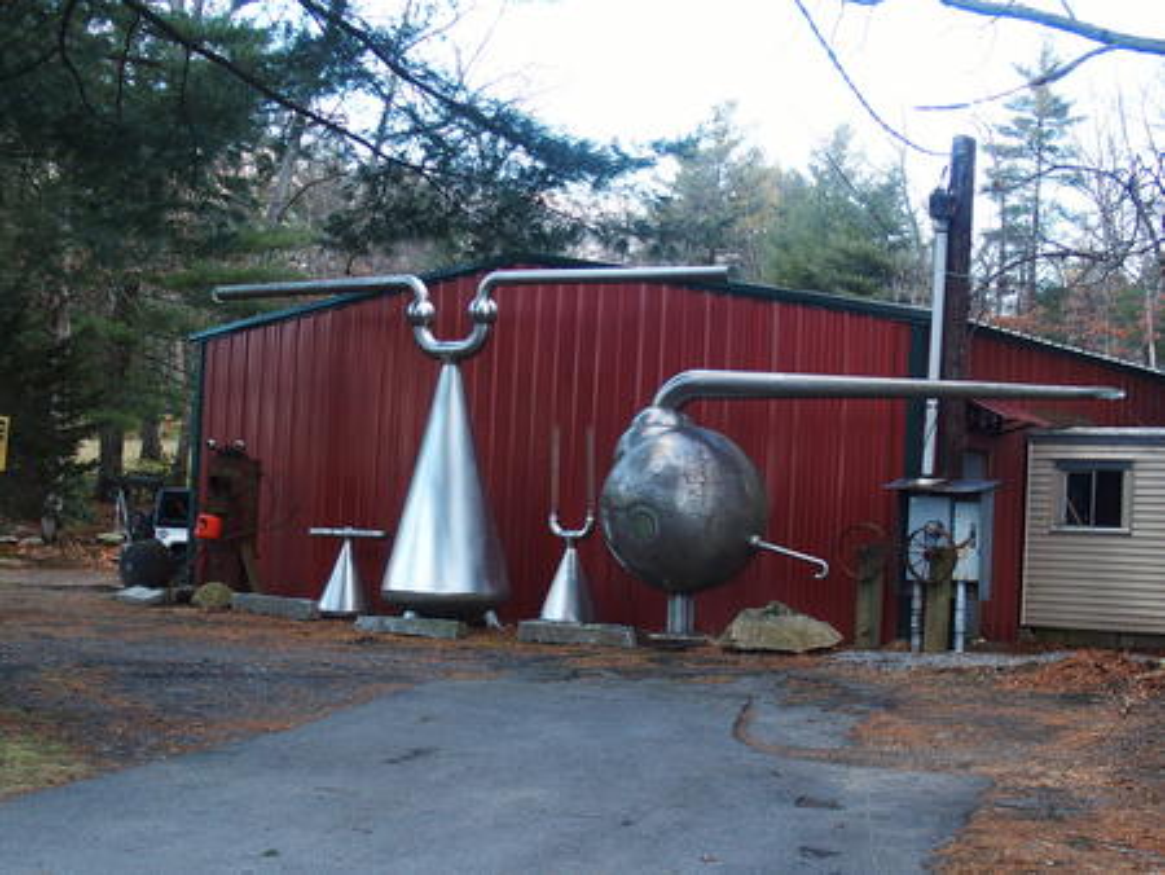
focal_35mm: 57
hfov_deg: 33.8
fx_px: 1919
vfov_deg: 25.7
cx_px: 582
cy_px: 438
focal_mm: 12
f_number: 2.8
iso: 200
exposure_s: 1/100
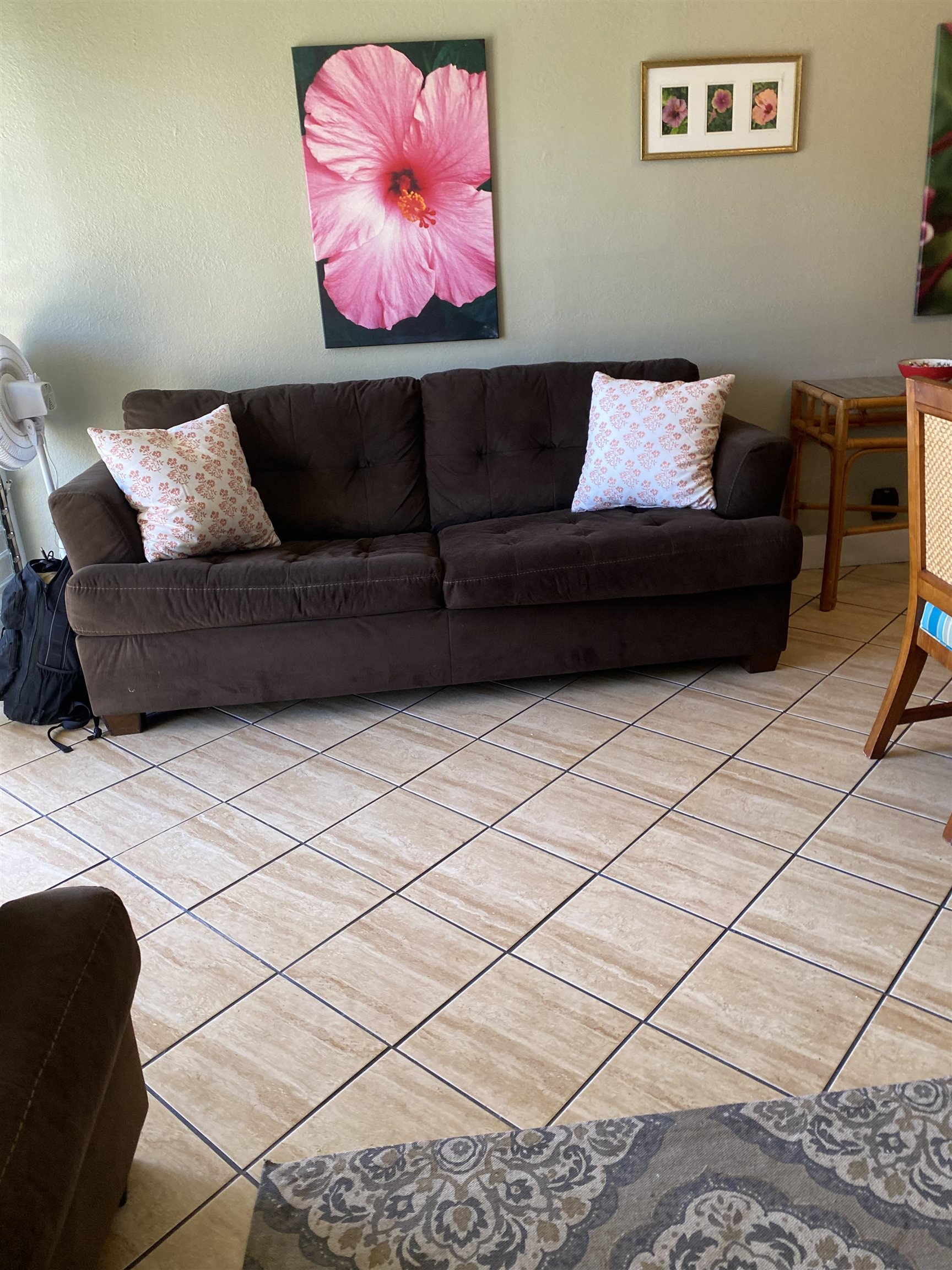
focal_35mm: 26
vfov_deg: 67.3
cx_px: 476
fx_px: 953
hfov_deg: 53.1
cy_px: 635
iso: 125
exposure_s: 1/74
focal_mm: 4.25
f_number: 1.8
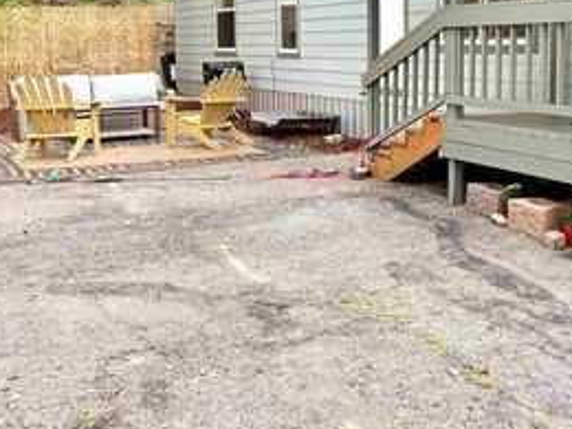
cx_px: 469
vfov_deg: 28.6
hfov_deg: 36.7
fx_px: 826
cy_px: 100
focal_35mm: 50
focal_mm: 5.96
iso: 40
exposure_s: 1/302
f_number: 1.6
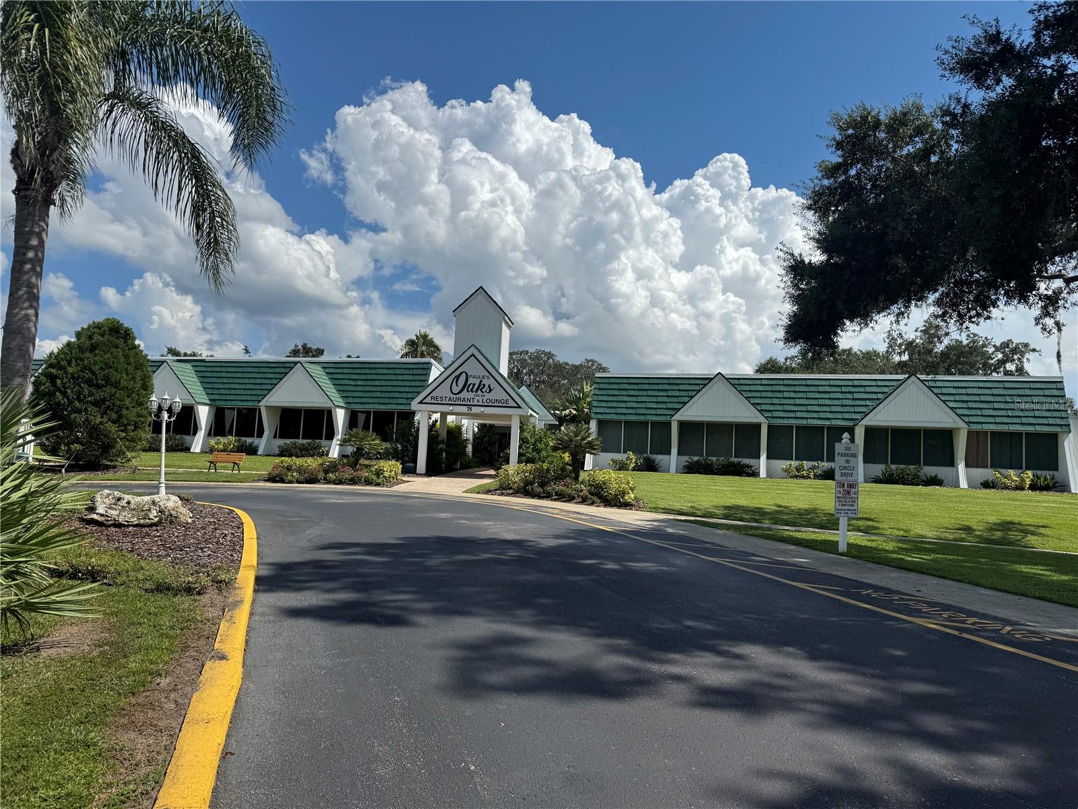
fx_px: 747
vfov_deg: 56.8
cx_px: 539
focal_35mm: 24
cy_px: 404
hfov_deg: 71.6
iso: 80
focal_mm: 6.76
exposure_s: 1/9009
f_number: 1.78
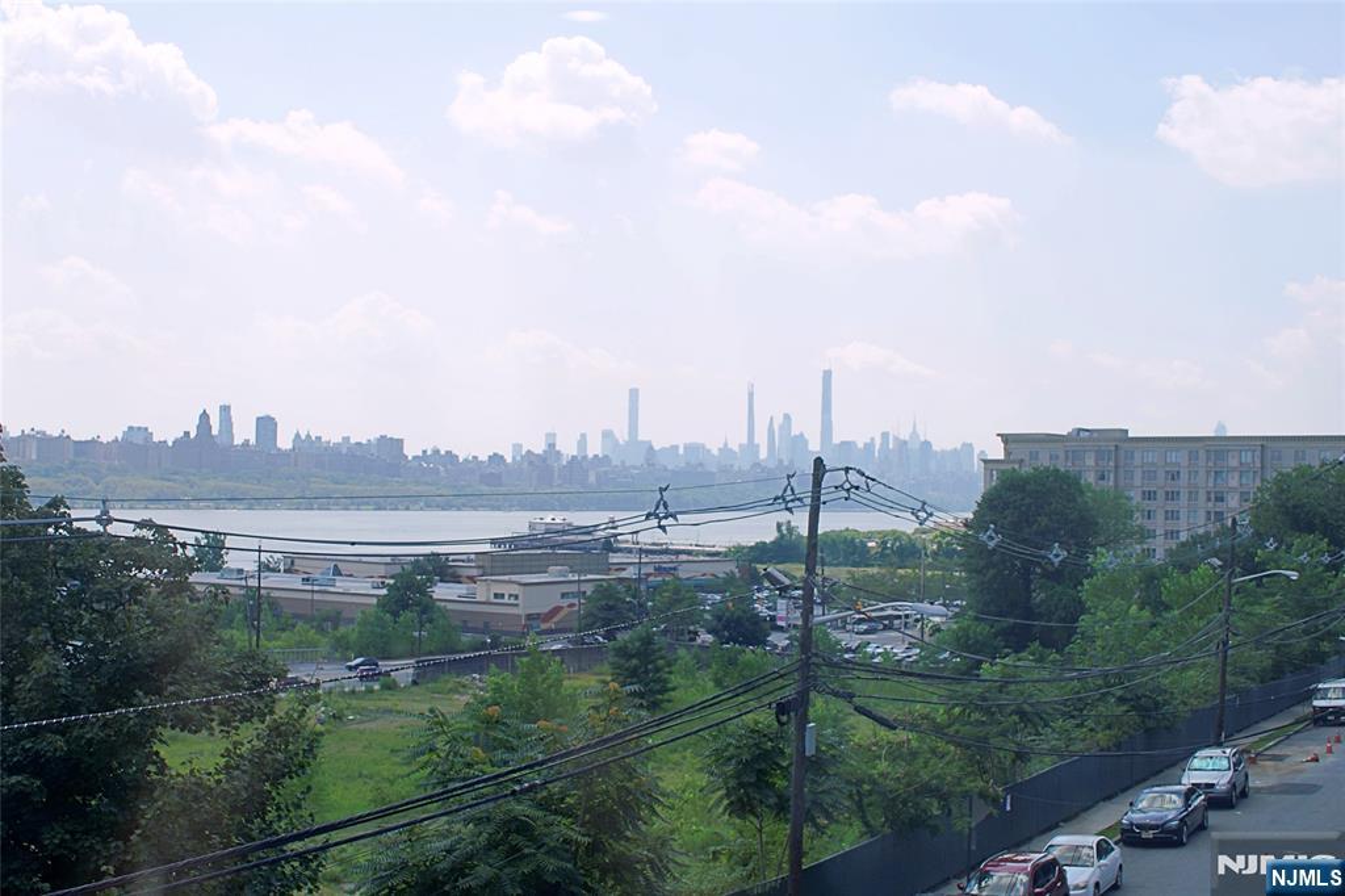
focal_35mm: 42
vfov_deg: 31.9
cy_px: 448
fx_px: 1569
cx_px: 672
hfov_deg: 46.4
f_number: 6.3
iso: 100
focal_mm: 28
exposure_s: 1/400
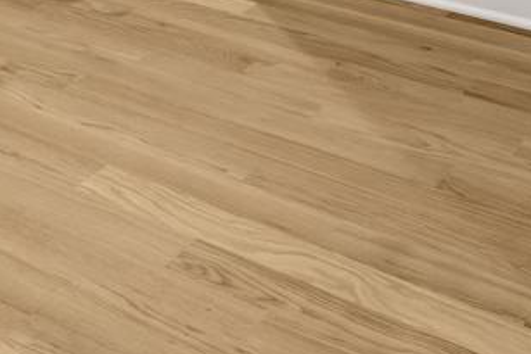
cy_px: -421
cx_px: 123
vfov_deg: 14.2
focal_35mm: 75
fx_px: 1107
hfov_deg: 26.6
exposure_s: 1/20
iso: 1250
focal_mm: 16
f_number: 8
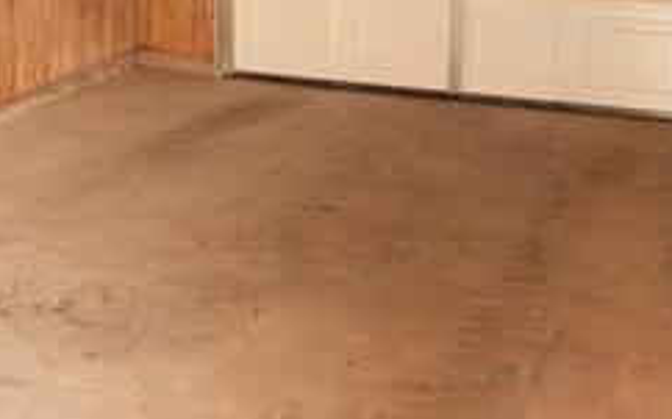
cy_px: -32
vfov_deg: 18.0
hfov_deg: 29.3
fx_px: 1281
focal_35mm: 70
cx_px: 258
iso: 800
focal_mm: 26
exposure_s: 1/4
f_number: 5.6
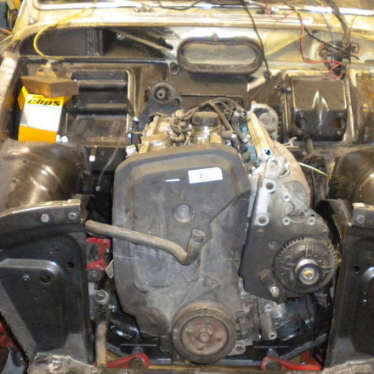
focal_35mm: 45
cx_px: 195
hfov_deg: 37.5
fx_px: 550
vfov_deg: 37.6
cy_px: 184
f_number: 3.1
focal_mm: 6.3
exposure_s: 1/30
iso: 800
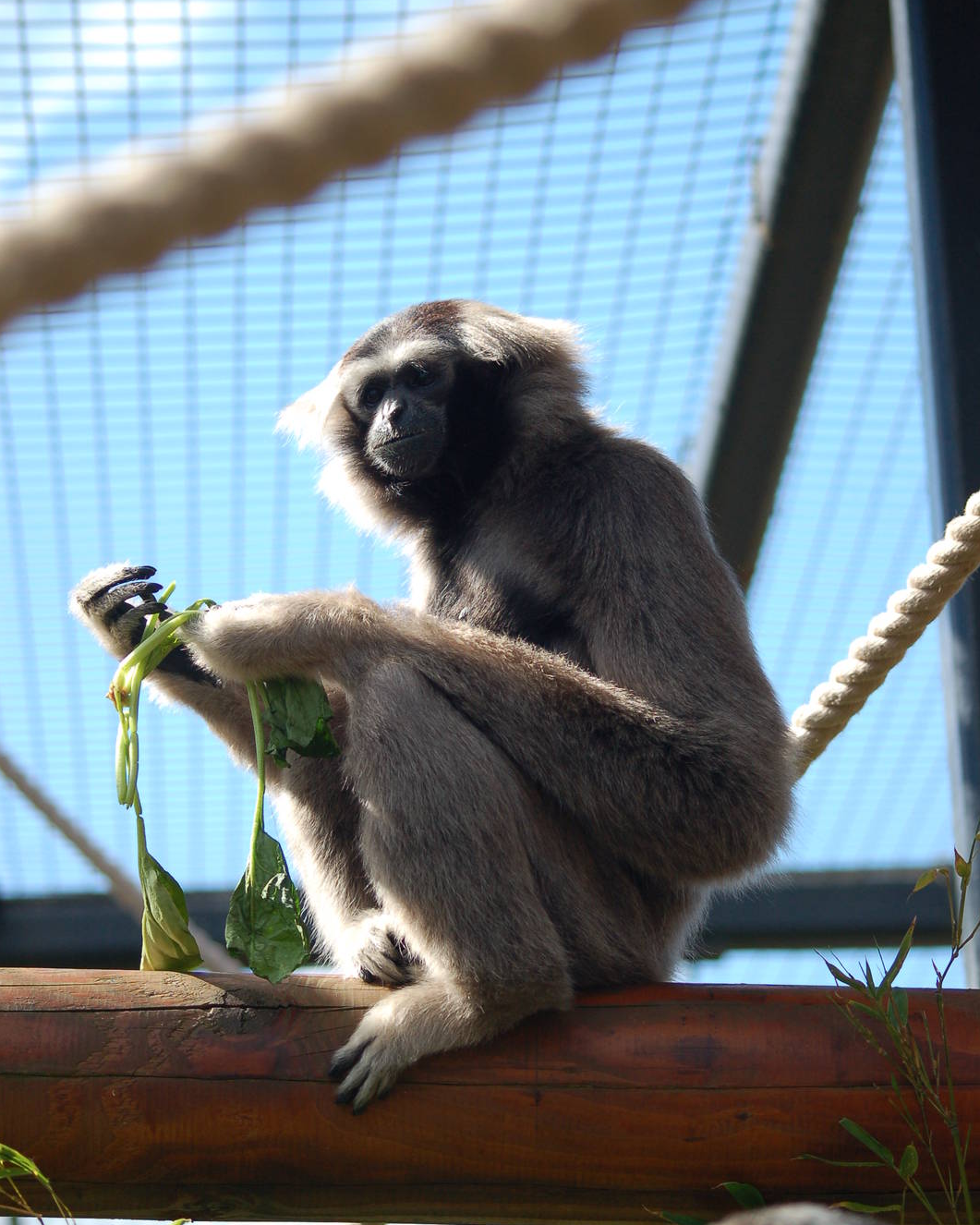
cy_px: 598
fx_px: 5293
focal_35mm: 146
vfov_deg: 13.2
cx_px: 490
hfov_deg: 10.6
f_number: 4
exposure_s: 1/1000
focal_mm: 86
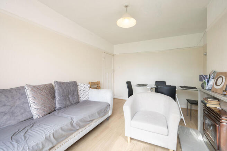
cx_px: 114
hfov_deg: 104.3
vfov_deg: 81.1
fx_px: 88
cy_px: 76
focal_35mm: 14
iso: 250
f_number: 16
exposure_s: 1/4
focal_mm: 14
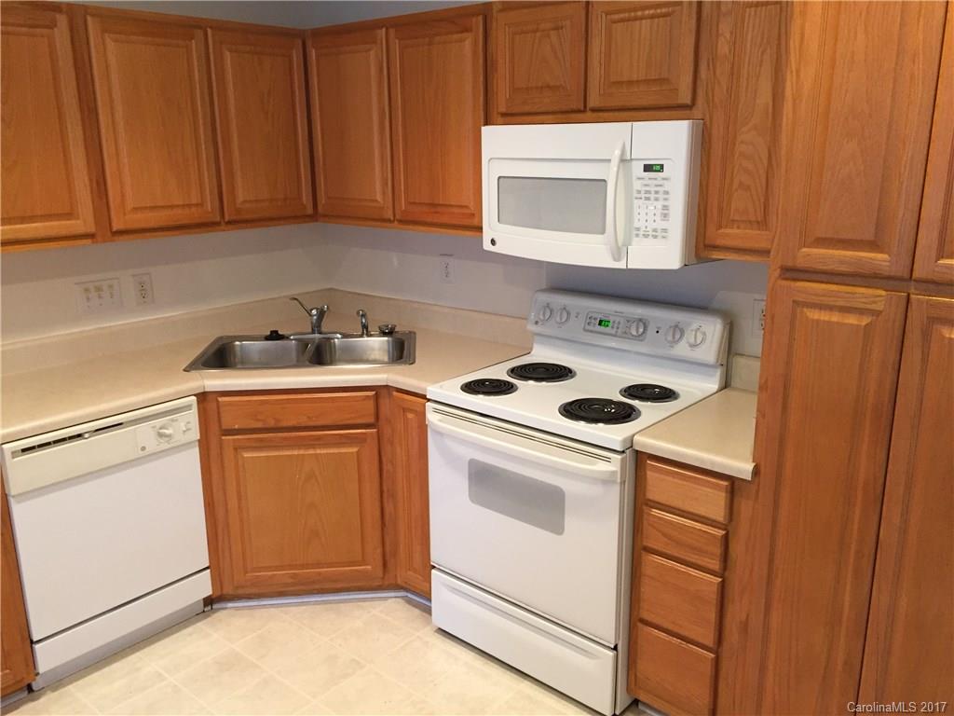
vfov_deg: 48.2
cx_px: 477
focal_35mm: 29
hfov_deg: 61.7
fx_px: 799
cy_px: 358
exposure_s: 1/30
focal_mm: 4.15
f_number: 2.2
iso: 125
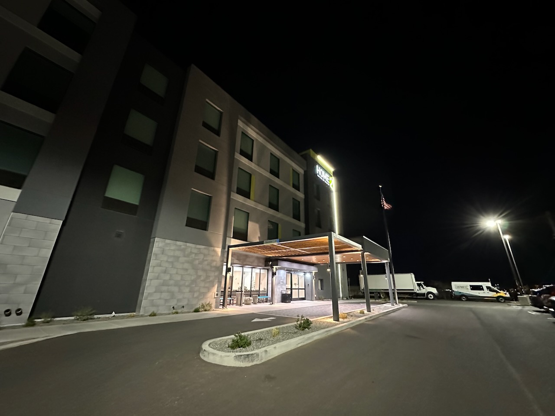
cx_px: 278
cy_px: 208
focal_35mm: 14
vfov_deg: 85.7
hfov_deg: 102.1
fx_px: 224
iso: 1250
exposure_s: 1/40
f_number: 2.2
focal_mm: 2.22
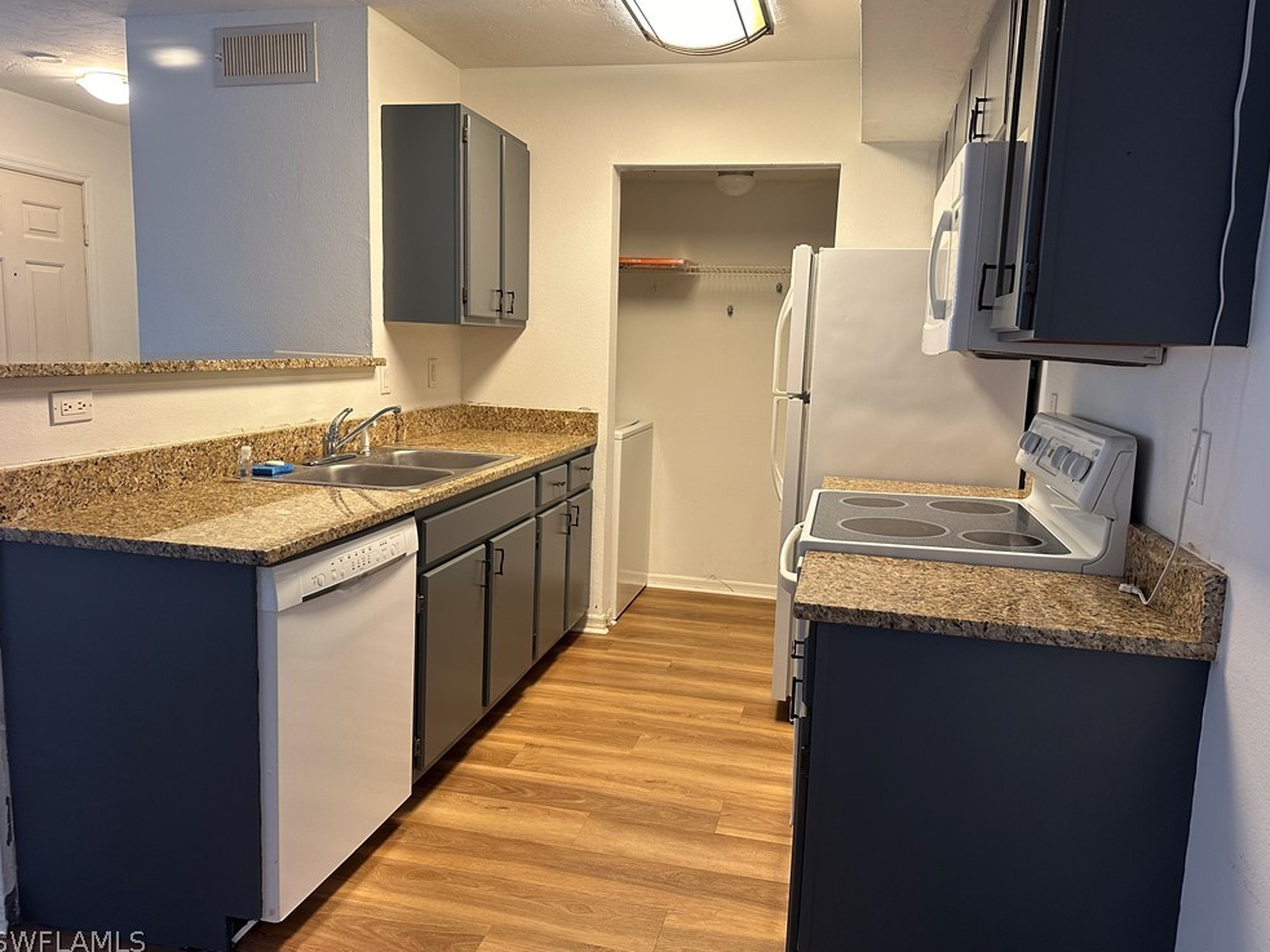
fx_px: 917
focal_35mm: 25
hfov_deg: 69.4
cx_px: 646
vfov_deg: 54.9
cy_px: 468
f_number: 1.78
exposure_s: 1/60
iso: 160
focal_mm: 6.86
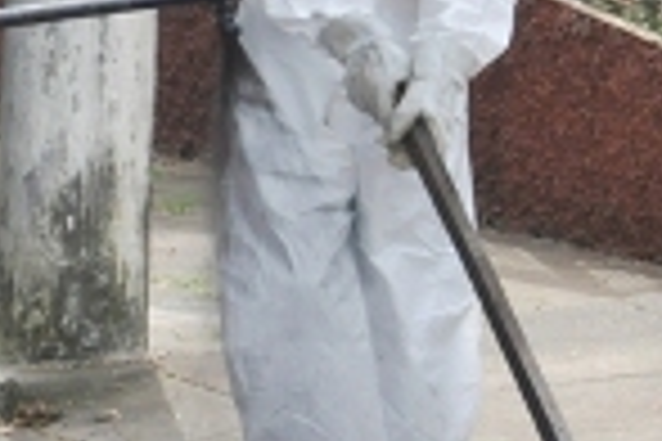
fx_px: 12580
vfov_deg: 2.0
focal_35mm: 684
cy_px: 61
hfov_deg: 3.0
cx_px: -185
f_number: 8
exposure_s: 1/1000
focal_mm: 105
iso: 800
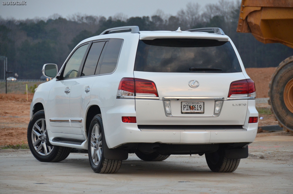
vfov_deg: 6.8
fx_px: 1645
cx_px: 146
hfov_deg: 10.2
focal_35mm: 202
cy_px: 97
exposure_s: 1/500
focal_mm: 135
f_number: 5.6
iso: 1600
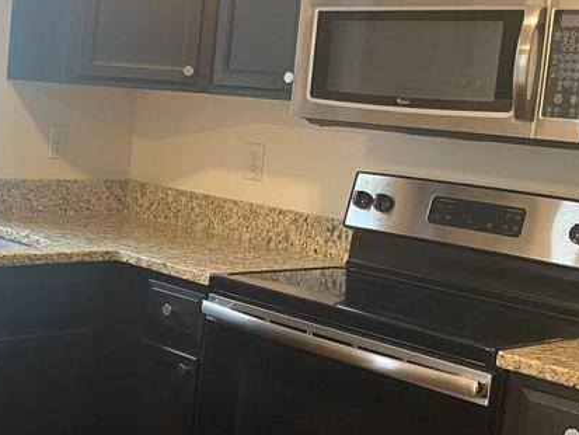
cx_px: -64
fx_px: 1037
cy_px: 189
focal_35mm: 62
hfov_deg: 28.3
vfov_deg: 23.6
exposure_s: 1/60
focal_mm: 5.1
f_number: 1.6
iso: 200
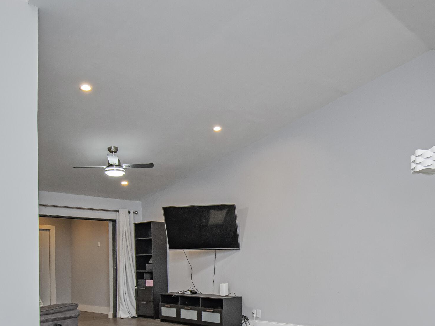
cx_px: 277
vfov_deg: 40.6
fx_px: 421
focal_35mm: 33
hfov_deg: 54.0
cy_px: 262
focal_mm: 11.5
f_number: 4.8
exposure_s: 1/80
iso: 800
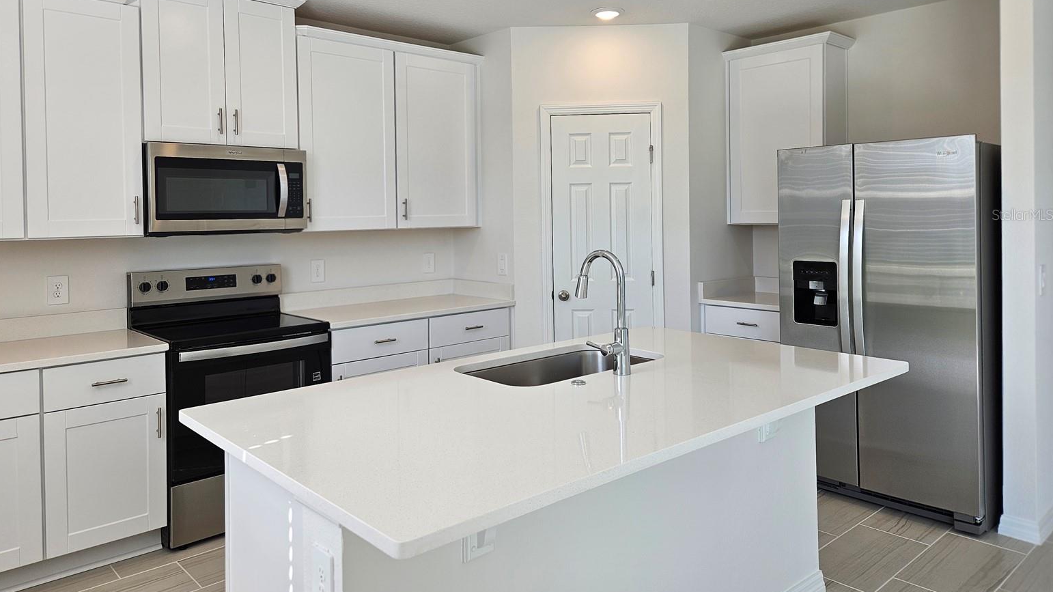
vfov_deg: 43.9
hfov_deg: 71.9
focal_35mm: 26
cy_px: 214
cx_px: 510
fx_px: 726
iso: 25
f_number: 1.8
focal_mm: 5.4
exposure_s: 1/121
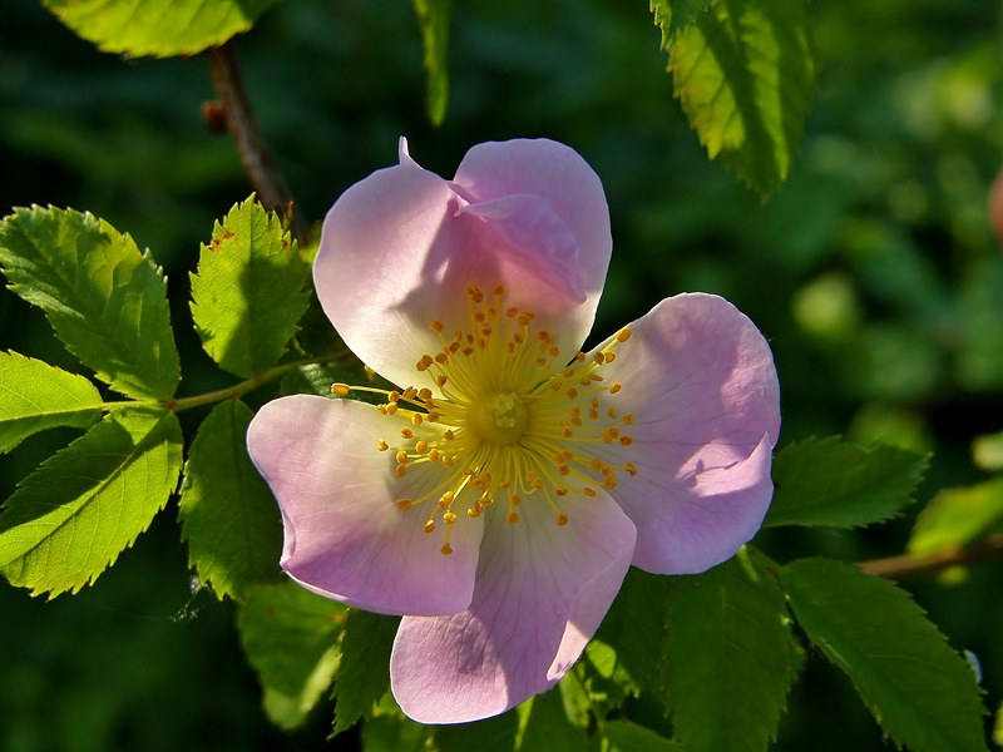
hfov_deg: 19.6
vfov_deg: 14.8
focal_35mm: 100
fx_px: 2898
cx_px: 502
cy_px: 376
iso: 50
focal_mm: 25.7
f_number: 6.3
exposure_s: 1/250
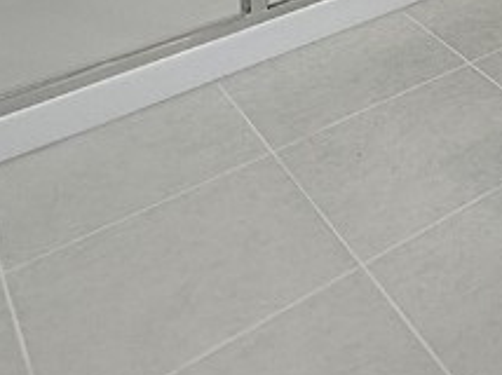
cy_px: -398
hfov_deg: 22.8
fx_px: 971
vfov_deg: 16.2
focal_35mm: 67
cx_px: 781
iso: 64
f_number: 2.2
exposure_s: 1/193
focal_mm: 2.22
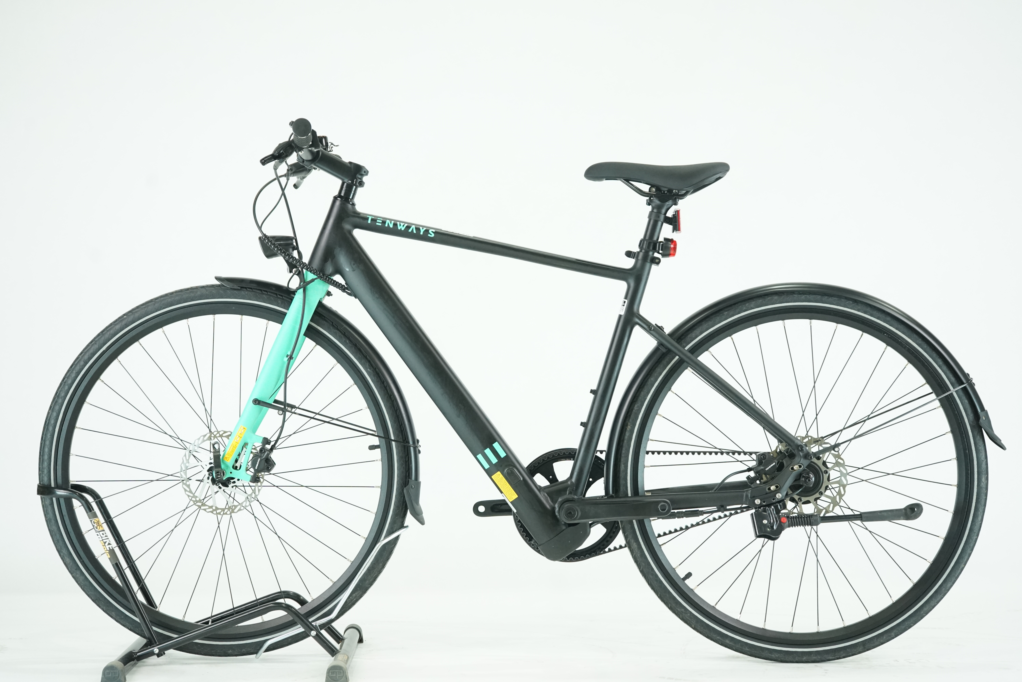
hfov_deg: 34.5
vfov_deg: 23.4
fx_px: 1646
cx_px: 511
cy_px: 341
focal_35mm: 58
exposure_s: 1/200
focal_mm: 58
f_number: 5.6
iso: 2500
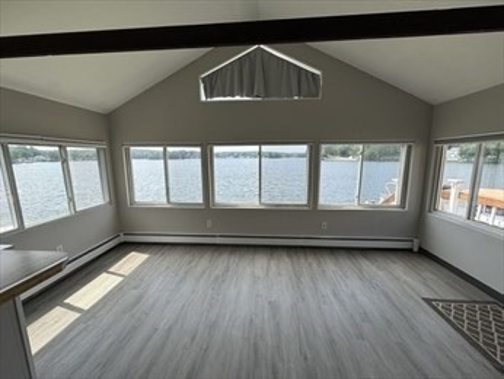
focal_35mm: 14
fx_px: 204
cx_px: 252
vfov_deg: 85.7
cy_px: 190
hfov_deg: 102.0
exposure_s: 1/556
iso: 40
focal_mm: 2.22
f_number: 2.2
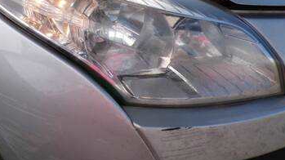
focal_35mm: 36
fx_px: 272
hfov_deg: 54.9
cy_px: 37
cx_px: 114
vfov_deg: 32.1
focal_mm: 4.3
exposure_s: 1/300
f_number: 5.8
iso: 100
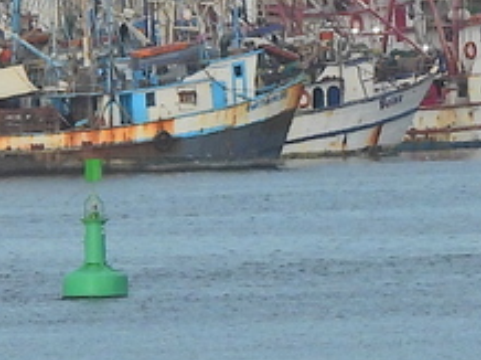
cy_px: -263
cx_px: -20
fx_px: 52994
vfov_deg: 0.4
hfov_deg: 0.5
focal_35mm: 3818
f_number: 5.6
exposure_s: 1/500
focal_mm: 116
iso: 100
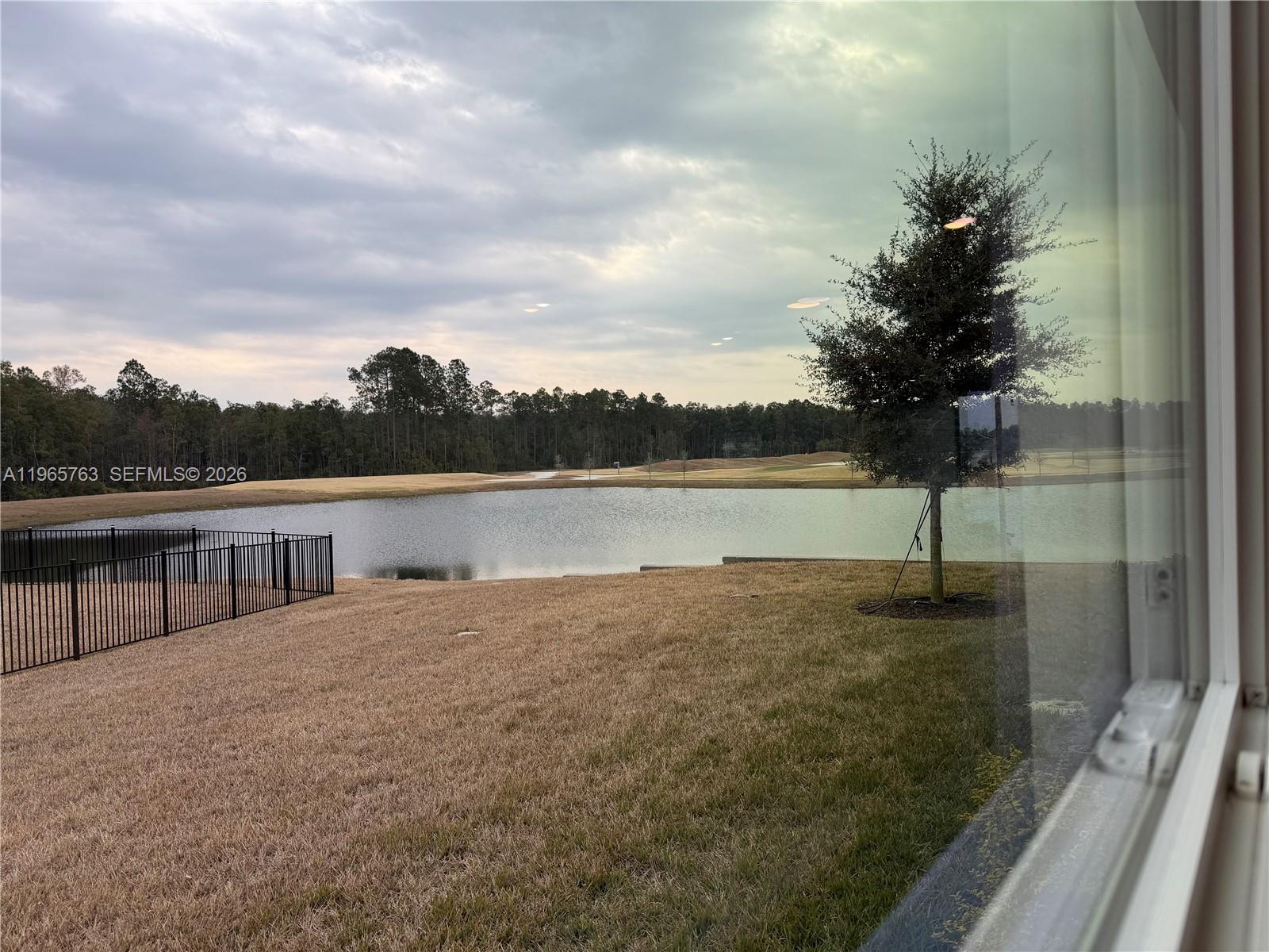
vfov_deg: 56.8
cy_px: 476
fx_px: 880
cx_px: 634
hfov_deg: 71.6
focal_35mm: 24
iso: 80
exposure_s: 1/1139
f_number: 1.78
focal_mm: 6.76
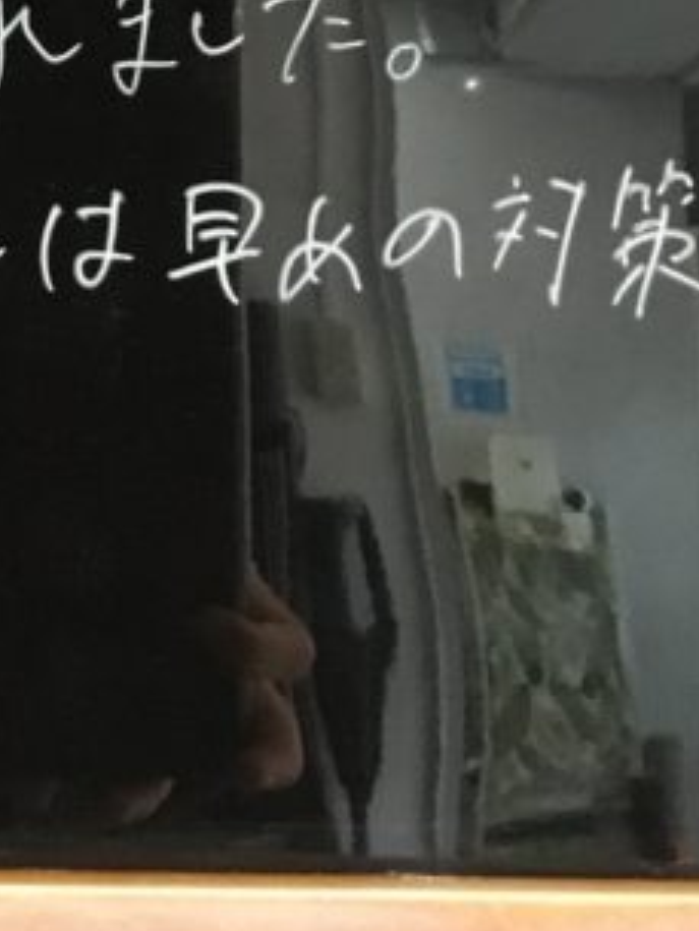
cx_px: 24
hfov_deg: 14.1
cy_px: -256
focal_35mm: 104
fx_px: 2798
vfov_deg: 17.8
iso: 250
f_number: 2.4
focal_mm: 3.3
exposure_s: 1/15
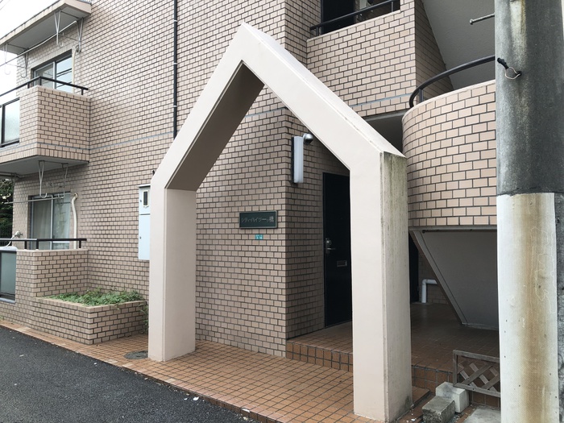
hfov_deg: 63.4
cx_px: 282
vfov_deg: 49.7
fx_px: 456
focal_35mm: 28
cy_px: 212
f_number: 1.8
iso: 20
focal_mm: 3.99
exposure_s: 1/322
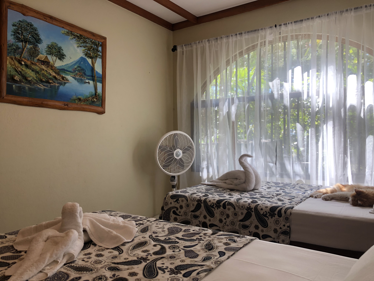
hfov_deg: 63.4
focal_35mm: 28
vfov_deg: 49.7
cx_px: 187
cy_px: 140
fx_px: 303
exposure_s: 1/120
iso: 32
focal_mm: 4
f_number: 1.8
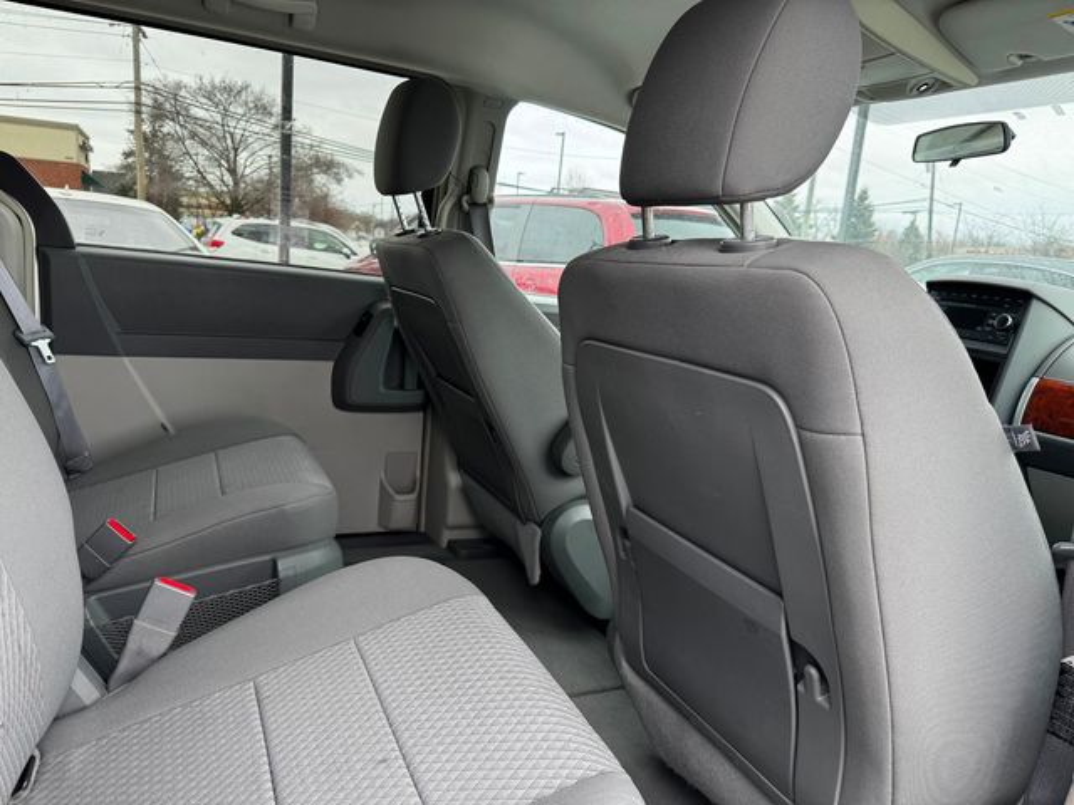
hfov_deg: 71.6
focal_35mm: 24
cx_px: 537
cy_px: 402
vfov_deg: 56.8
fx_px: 745
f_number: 1.78
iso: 100
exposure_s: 1/121
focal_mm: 6.76
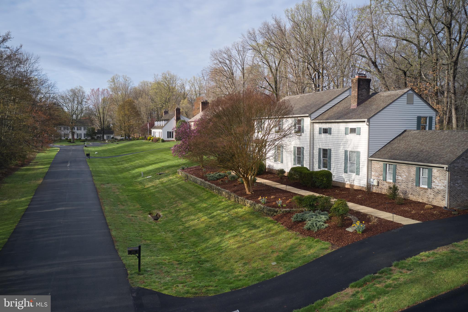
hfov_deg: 65.5
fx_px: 364
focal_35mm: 28
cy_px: 156
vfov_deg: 46.4
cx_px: 234
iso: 100
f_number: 4.5
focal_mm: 10.26
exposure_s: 1/80
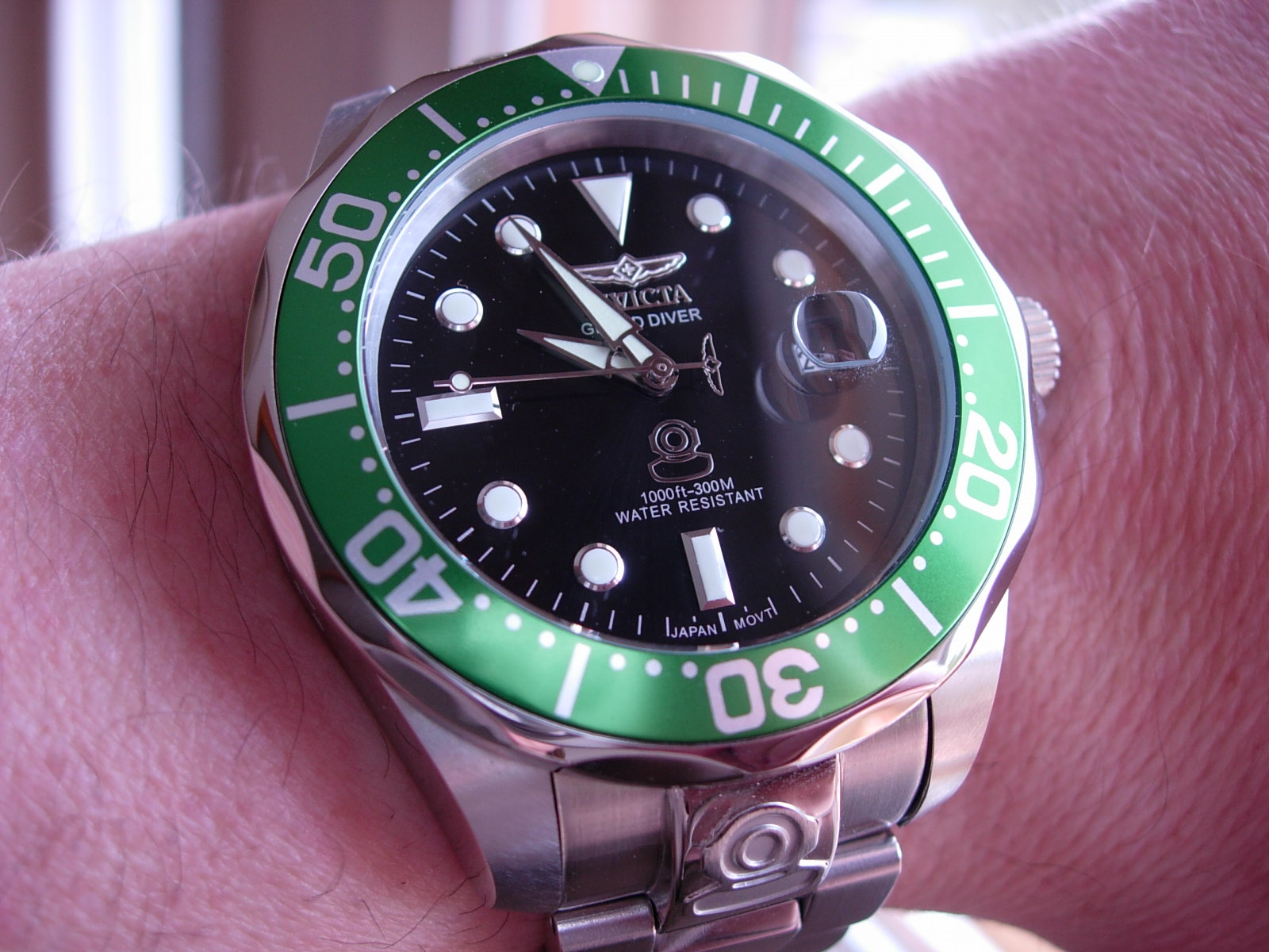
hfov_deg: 49.0
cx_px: 634
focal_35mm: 38
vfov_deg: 37.7
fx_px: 1393
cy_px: 476
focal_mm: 7.8
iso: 64
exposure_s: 1/43.9
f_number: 2.8
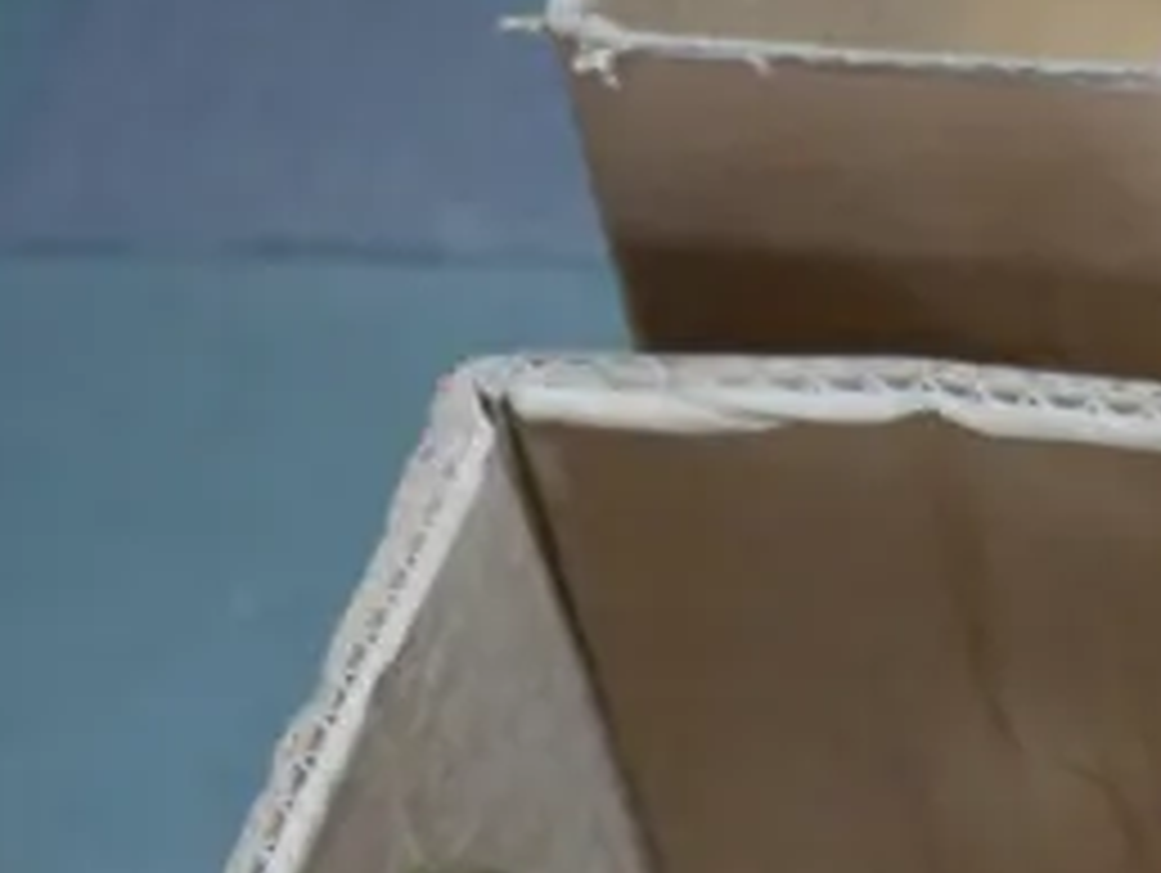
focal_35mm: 127
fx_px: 4263
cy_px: 1654
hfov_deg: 13.4
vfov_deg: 10.8
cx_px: 2290
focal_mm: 16
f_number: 3.6
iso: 250
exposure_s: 1/60
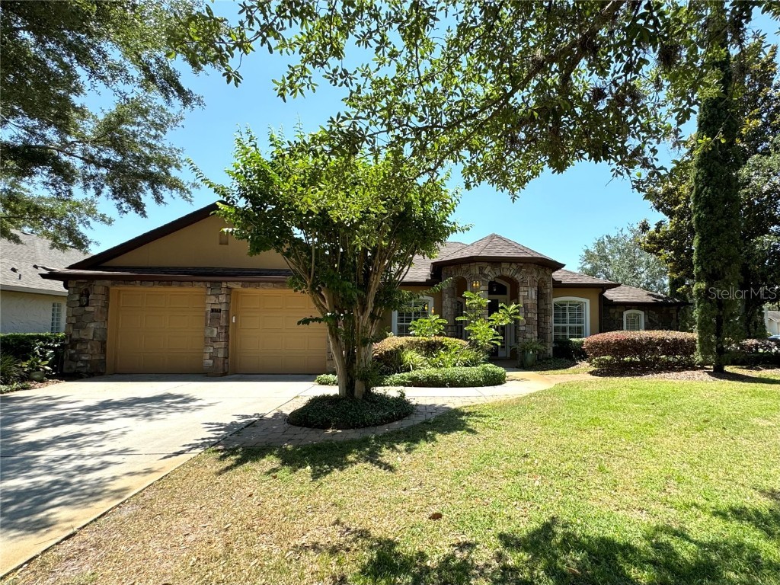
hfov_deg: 102.1
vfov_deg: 85.7
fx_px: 315
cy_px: 292
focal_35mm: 14
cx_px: 390
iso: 50
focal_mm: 2.22
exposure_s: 1/1006
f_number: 2.2
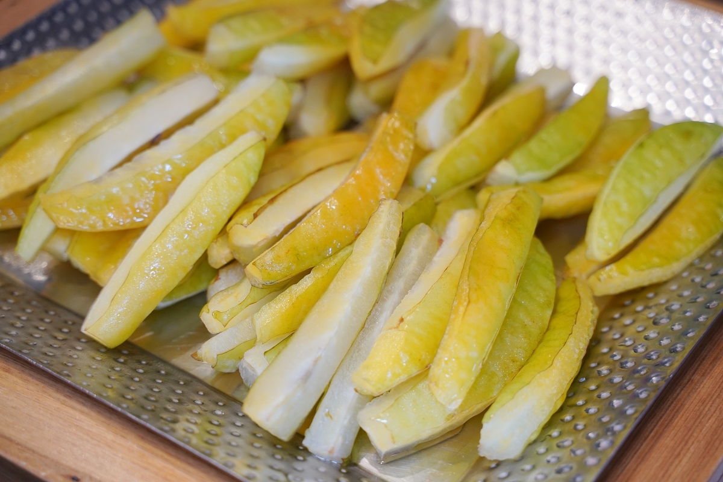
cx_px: 362
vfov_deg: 18.2
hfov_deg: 27.0
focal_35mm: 75
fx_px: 1506
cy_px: 241
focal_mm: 75
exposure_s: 1/160
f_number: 4
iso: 800
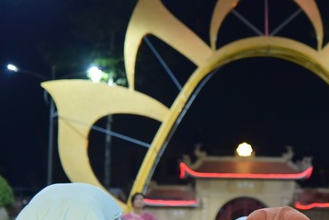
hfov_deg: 16.0
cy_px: 115
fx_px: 1161
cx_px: 267
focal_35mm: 127
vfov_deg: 10.8
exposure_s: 1/80
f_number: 4
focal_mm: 70
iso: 2000
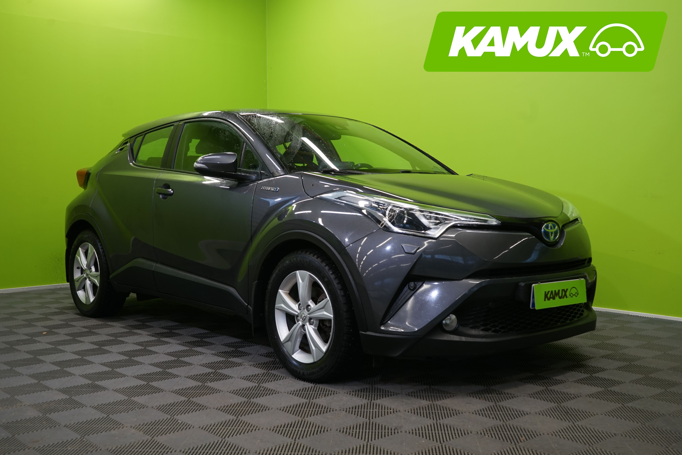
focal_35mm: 40
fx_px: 758
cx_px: 336
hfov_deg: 48.5
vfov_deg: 33.4
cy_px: 222
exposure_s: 1/30
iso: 500
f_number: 6.3
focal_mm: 39
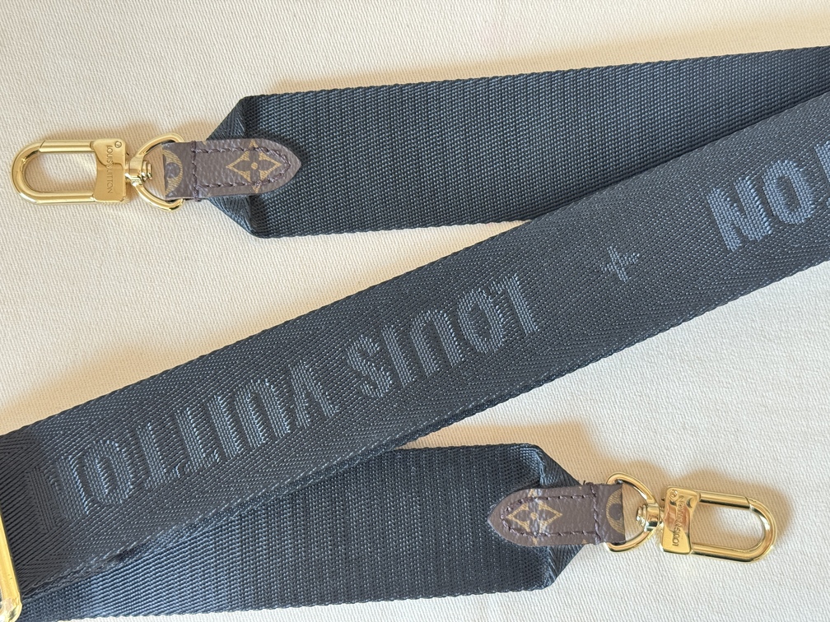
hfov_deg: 39.7
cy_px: 311
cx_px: 415
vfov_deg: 30.3
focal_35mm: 48
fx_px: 1151
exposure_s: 1/50
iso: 250
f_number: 1.78
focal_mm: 6.76
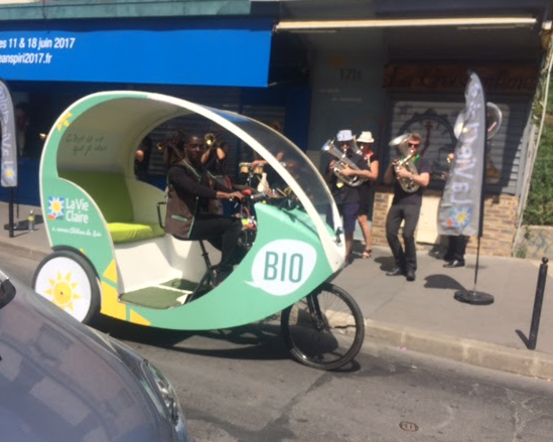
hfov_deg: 54.2
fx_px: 540
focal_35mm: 33
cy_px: 222
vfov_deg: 44.5
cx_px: 269
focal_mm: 4.15
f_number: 2.2
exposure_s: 1/2415
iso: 32
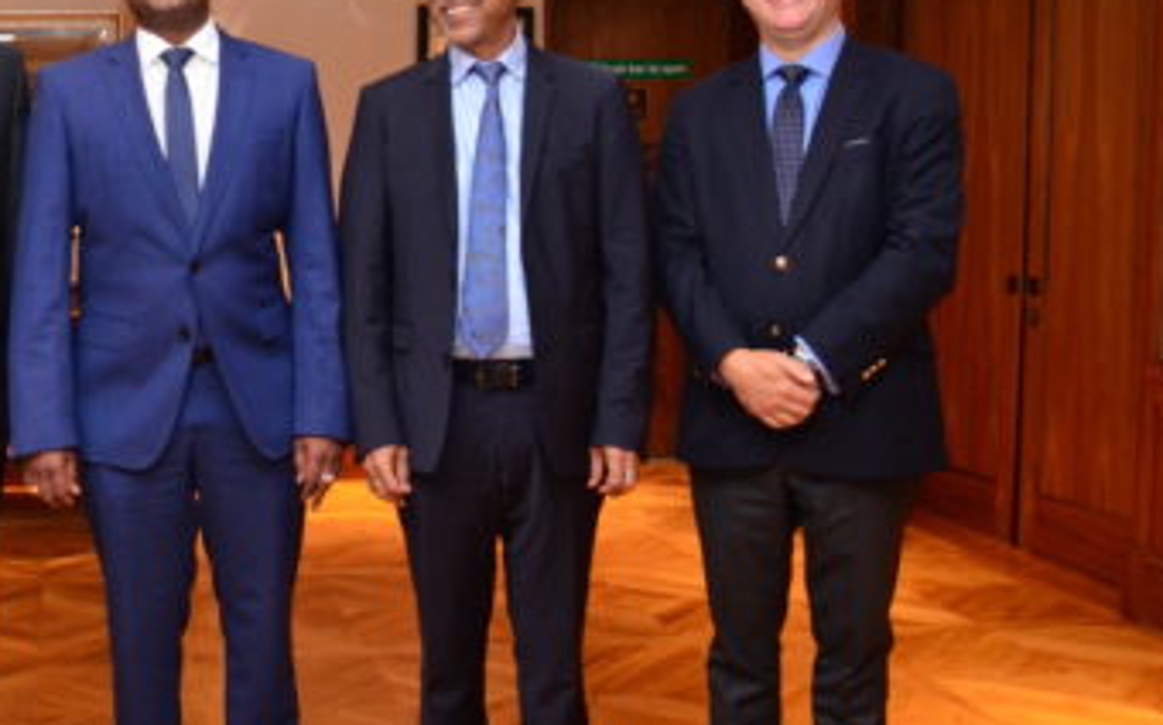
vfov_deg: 12.1
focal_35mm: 108
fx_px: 3421
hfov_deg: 19.1
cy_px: 308
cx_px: 188
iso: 1250
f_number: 5.6
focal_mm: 40
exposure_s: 1/80
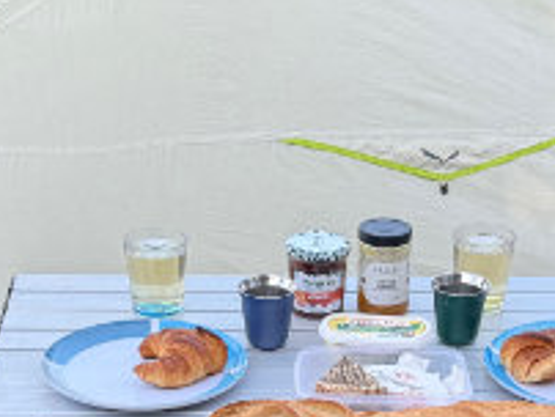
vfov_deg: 15.2
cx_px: 338
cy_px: 464
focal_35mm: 95
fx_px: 1525
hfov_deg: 20.6
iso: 80
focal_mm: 6.8
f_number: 1.8
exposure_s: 1/461
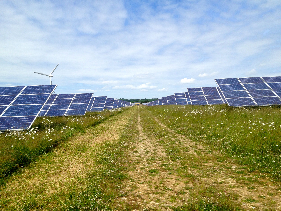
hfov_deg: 52.6
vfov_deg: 40.7
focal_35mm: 35
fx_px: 284
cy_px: 106
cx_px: 140
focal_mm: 4.28
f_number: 2.4
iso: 50
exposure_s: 1/2045
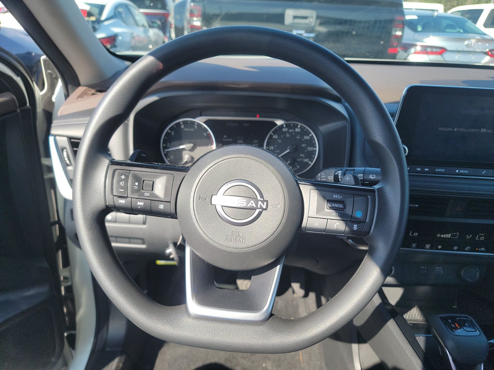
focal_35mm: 24
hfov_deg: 71.6
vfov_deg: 56.8
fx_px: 343
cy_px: 185
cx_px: 247
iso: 50
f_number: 1.8
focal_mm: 6.7
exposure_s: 1/191
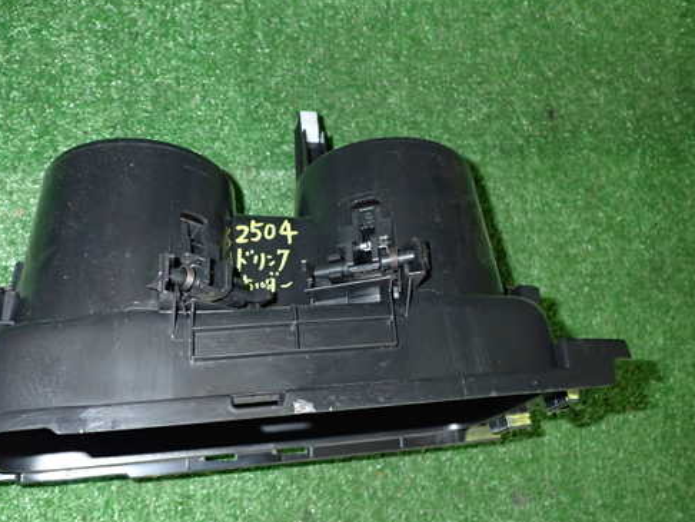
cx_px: 277
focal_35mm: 37
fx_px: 743
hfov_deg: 49.8
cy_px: 282
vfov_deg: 38.7
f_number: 6.3
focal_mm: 5.4
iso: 640
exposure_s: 1/30
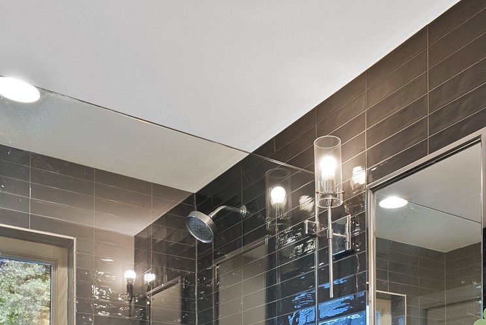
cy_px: 436
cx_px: 298
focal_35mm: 43
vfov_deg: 26.1
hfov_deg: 45.1
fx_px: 581
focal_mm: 16
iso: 640
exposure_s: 1/3
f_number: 9
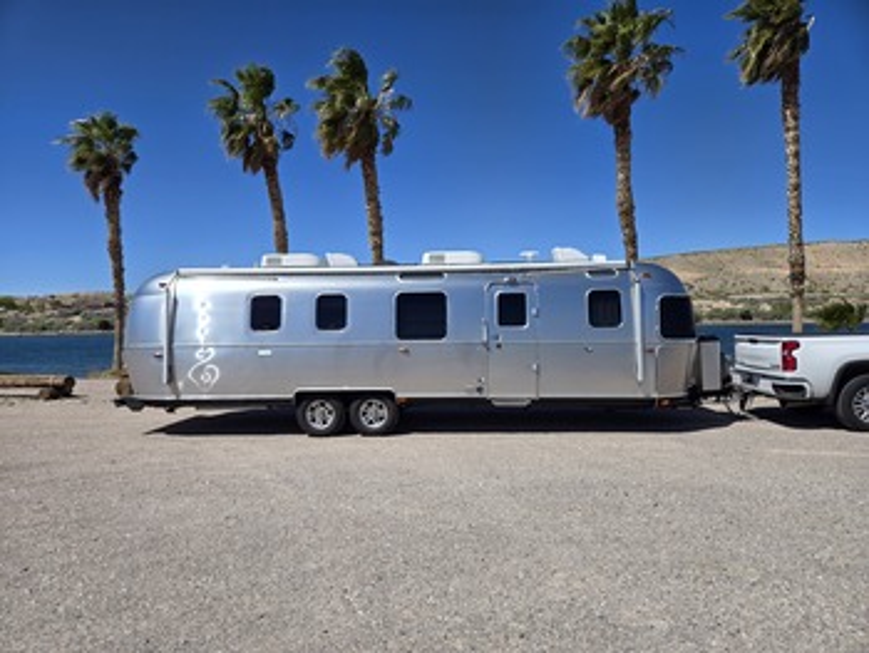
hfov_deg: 73.9
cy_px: 326
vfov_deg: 58.9
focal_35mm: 23
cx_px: 434
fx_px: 578
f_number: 1.8
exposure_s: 1/3336
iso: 25
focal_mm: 5.4
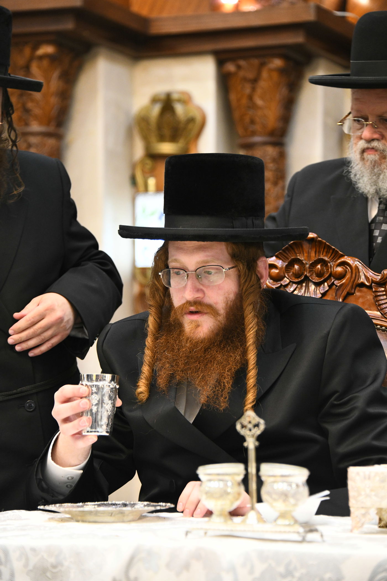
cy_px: 290
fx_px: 1967
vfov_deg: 16.8
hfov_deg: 11.2
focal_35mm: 122
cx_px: 194
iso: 3200
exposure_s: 1/100
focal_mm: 122
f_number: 5.6
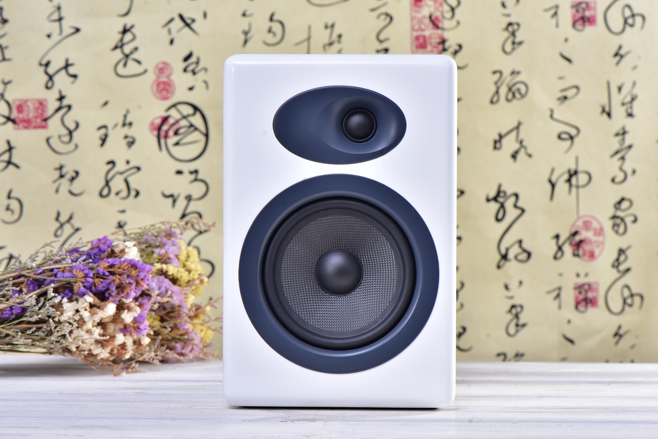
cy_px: 220
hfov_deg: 19.4
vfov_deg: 13.1
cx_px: 329
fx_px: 1920
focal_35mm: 105
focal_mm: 105
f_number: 11
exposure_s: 1/125
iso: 200
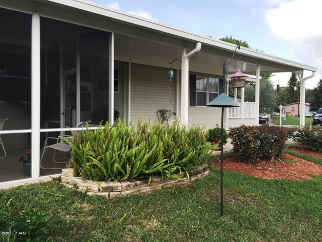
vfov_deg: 48.2
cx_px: 161
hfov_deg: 61.7
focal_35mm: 29
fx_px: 270
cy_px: 121
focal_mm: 4.15
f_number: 2.2
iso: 32
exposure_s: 1/807
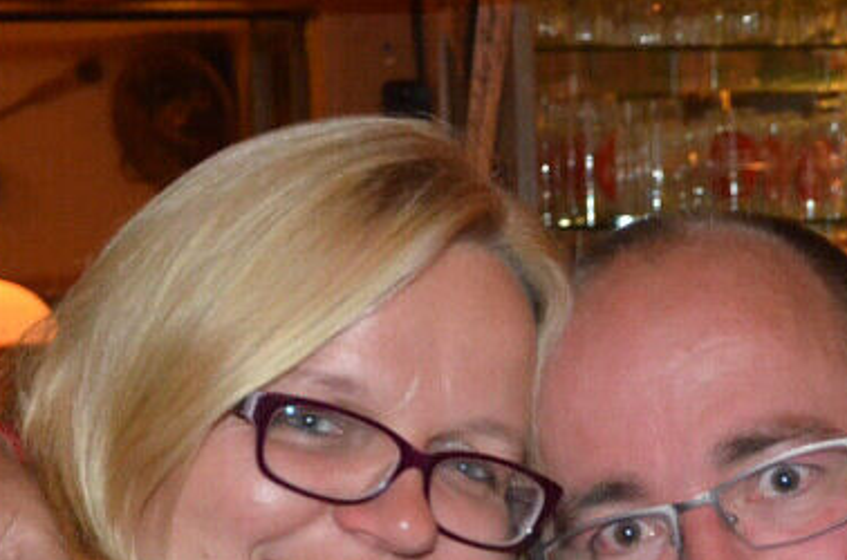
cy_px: 721
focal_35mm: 99
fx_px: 2331
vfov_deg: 13.2
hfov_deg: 20.5
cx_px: 603
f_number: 4
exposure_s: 1/60
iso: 3200
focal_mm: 25
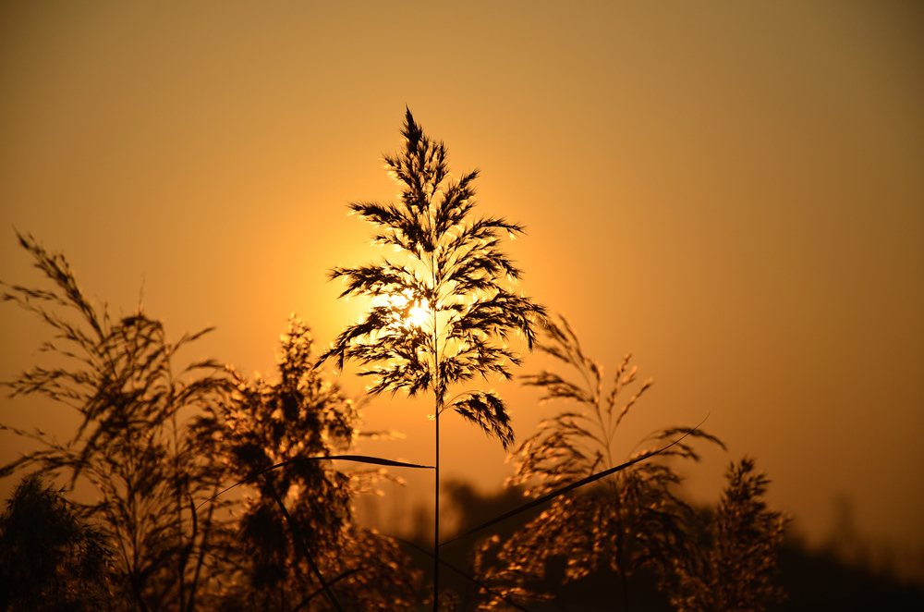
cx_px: 462
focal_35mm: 128
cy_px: 306
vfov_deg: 10.7
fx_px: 3265
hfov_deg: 16.1
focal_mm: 85
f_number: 5.6
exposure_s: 1/3000
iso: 100
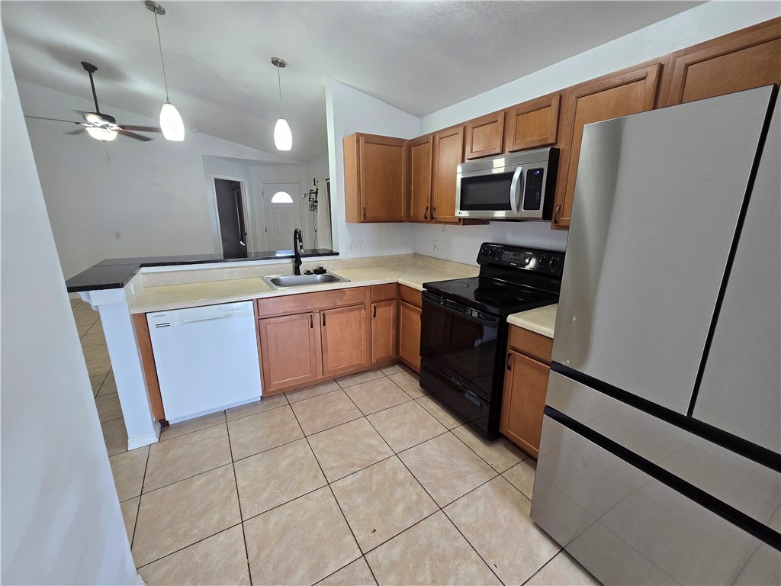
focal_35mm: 13
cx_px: 390
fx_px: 293
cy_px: 293
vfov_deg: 89.9
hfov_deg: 106.2
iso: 200
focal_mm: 2.2
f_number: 2.2
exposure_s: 1/60
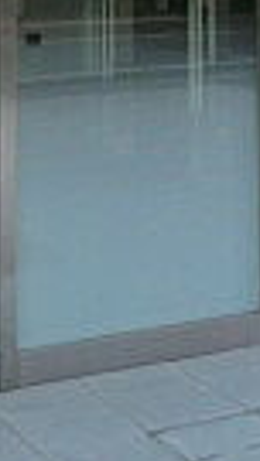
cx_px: 404
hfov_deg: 9.5
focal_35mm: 124
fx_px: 1519
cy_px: -201
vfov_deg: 16.0
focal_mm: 4.3
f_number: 3.2
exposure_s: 1/80
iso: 80
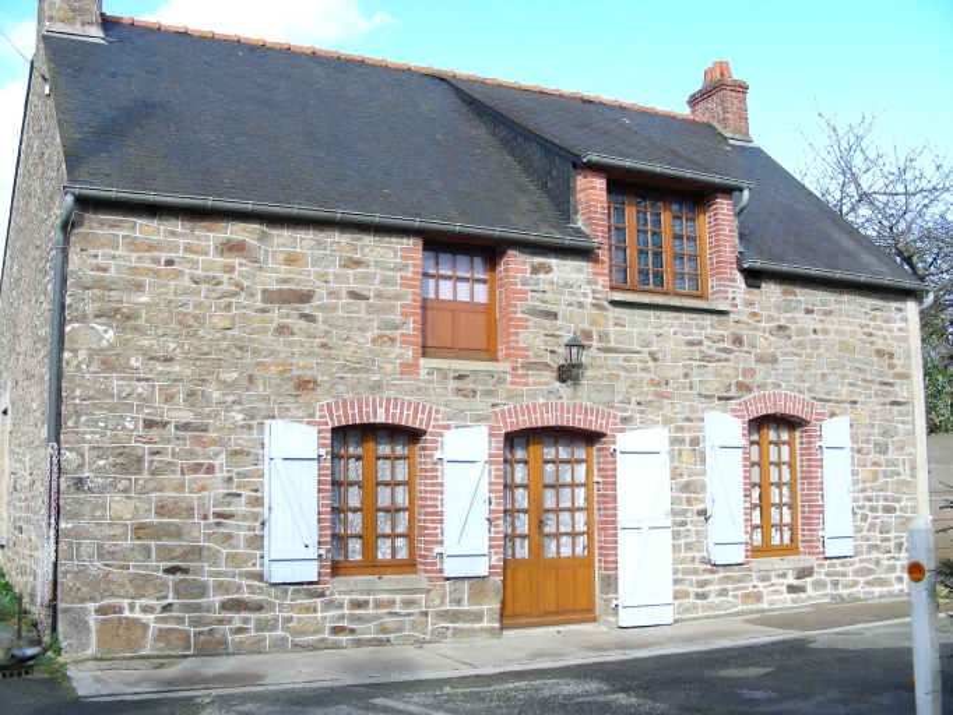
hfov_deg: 49.0
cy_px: 358
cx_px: 476
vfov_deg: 37.7
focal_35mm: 38
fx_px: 1047
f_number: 4
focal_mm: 6.3
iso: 50
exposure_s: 1/150
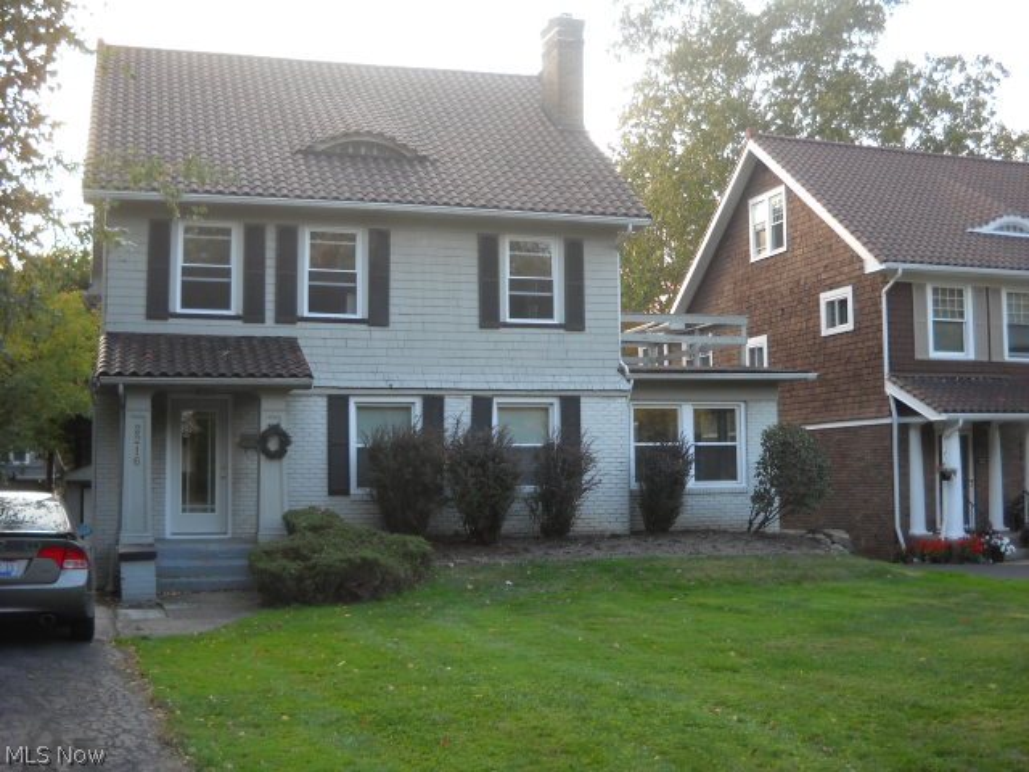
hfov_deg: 45.8
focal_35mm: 41
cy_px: 386
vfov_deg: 35.1
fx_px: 1219
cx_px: 514
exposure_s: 1/60
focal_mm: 6.72
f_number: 3.1
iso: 118
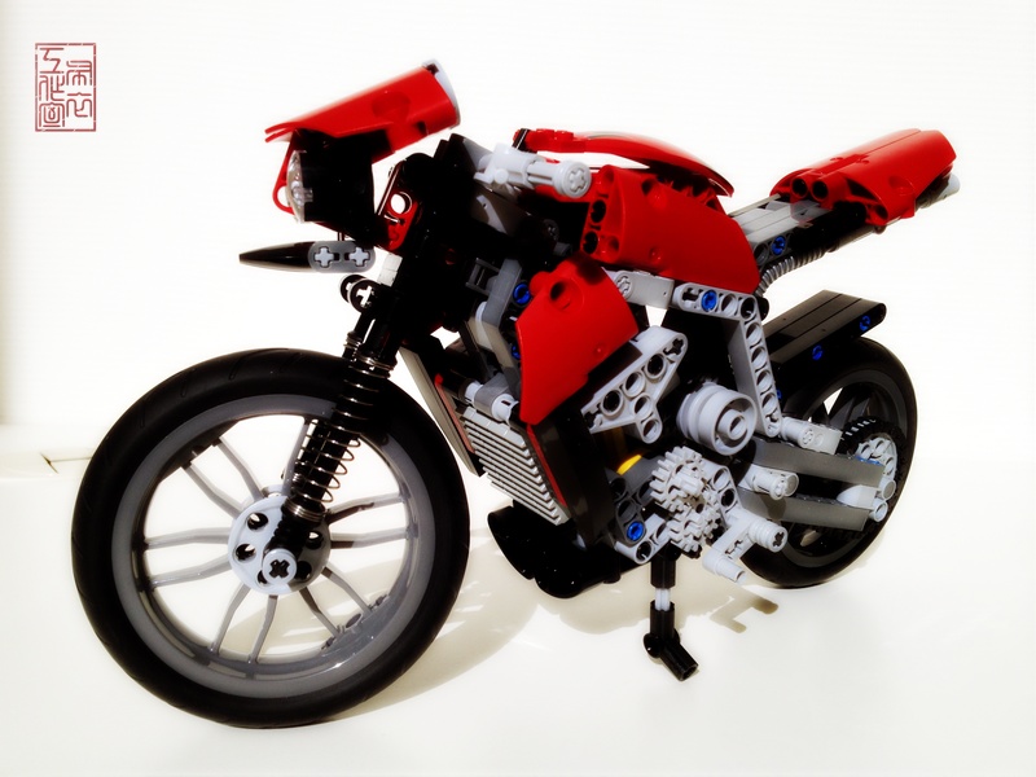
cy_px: 388
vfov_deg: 40.7
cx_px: 518
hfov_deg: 52.6
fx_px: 1047
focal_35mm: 35
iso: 50
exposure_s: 1/153
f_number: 2.4
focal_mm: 4.28
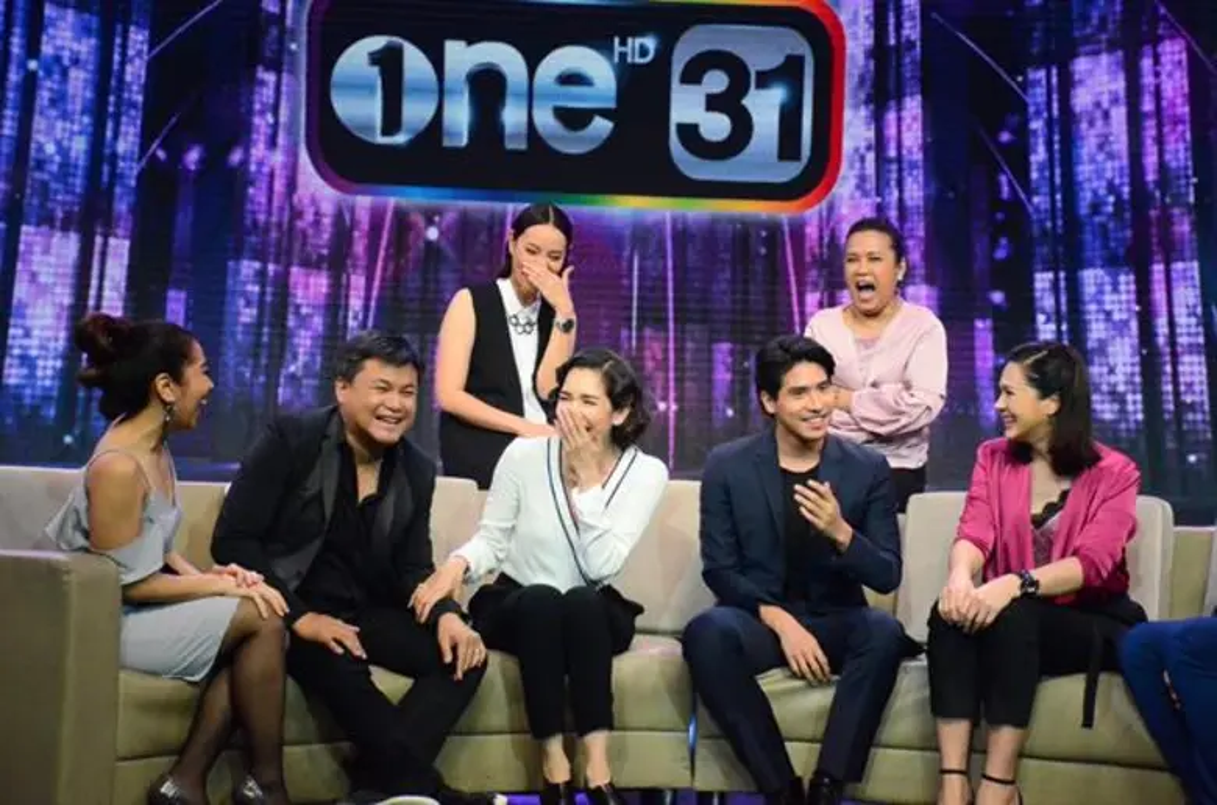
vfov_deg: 16.2
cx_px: 608
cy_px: 402
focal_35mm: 84
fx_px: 2833
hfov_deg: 24.2
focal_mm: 56
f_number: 4.8
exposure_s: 1/800
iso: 6400
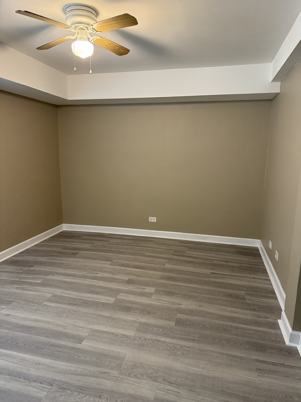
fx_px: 278
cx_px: 150
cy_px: 201
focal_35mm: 24
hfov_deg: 56.8
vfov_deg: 71.6
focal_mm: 6.76
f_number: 1.78
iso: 500
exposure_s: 1/60
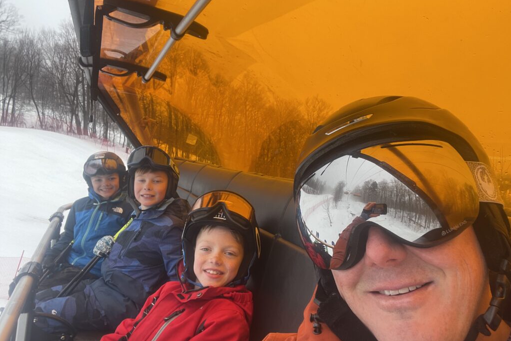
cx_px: 256
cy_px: 167
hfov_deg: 73.8
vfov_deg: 53.1
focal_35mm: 24
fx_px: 341
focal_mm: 2.71
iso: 25
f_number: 2.2
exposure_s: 1/122
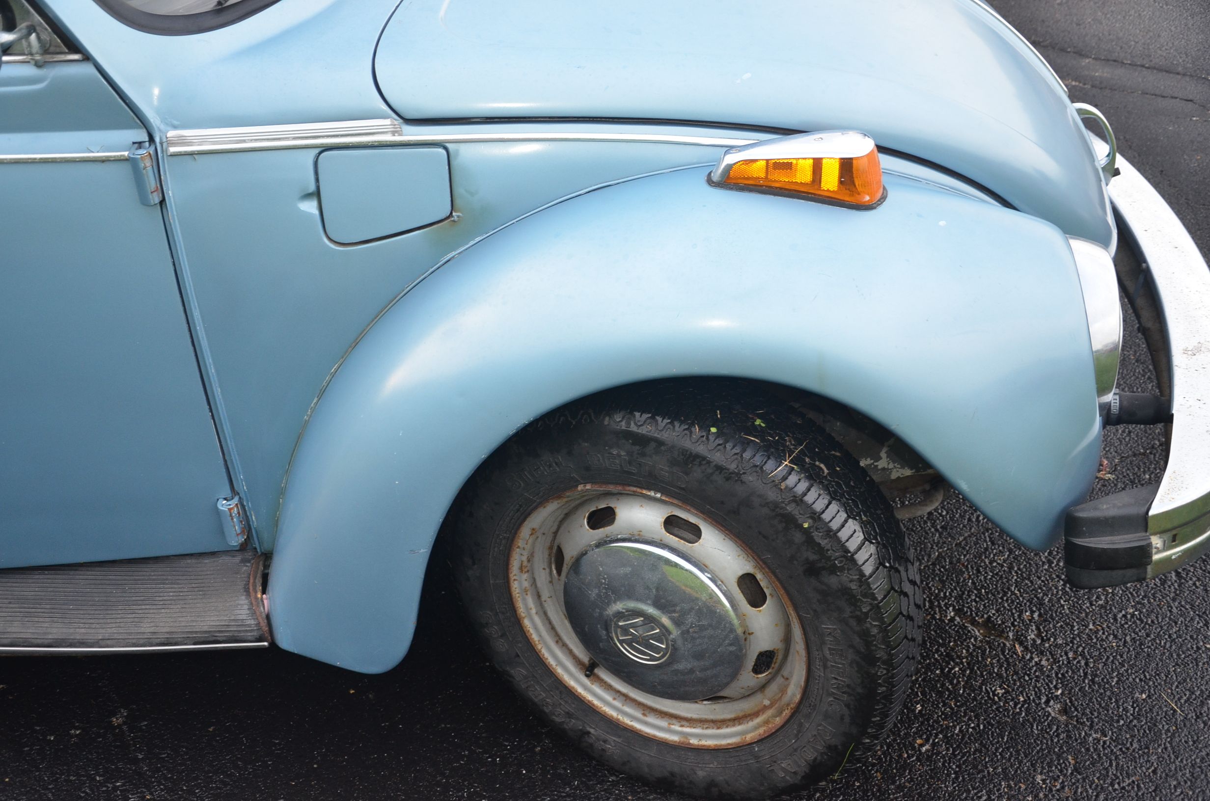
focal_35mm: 42
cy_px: 400
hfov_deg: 46.5
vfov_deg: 31.8
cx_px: 605
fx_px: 1409
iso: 720
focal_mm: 28
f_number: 4
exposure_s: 1/60
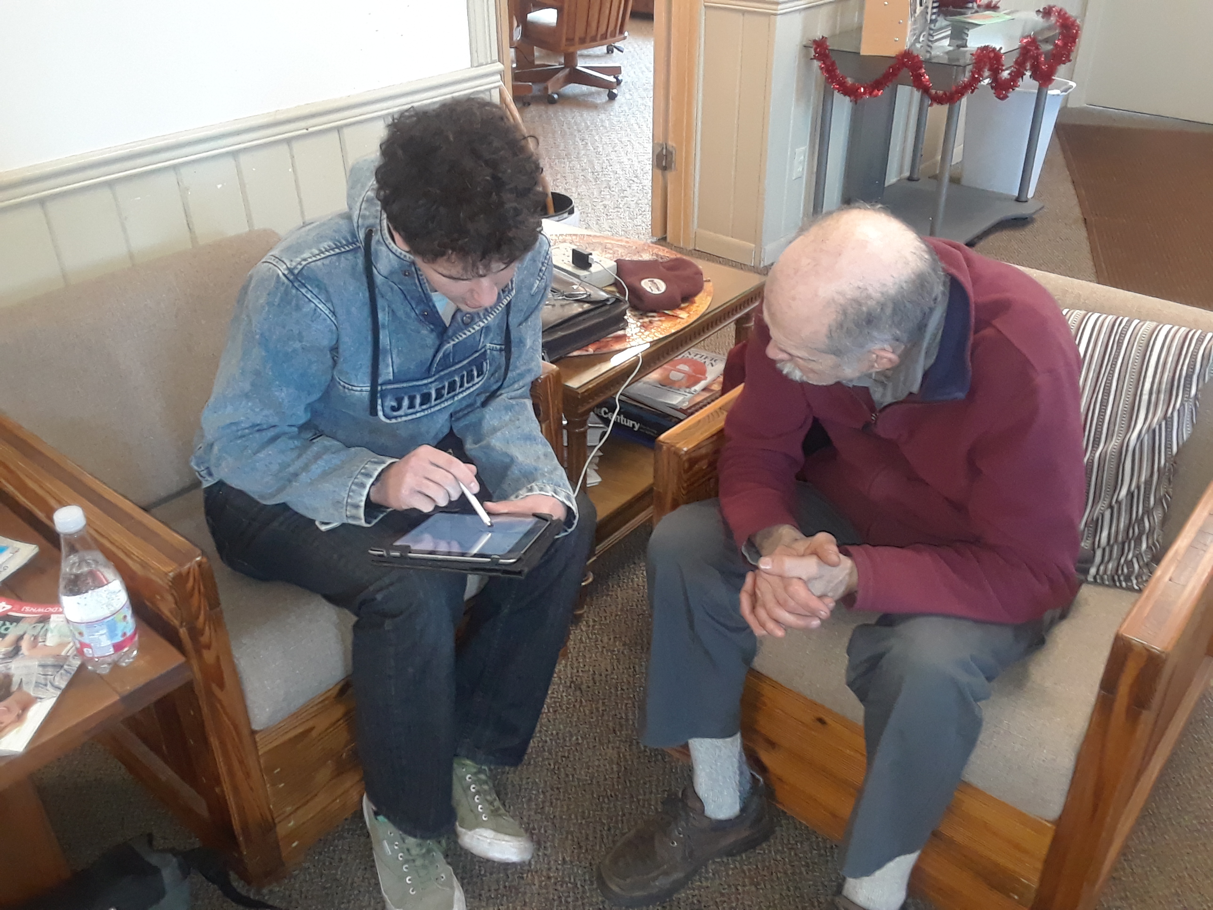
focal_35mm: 30
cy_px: 455
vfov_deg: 46.8
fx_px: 1051
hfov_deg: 60.0
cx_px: 606
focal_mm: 2.47
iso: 160
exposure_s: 1/20
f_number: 1.9
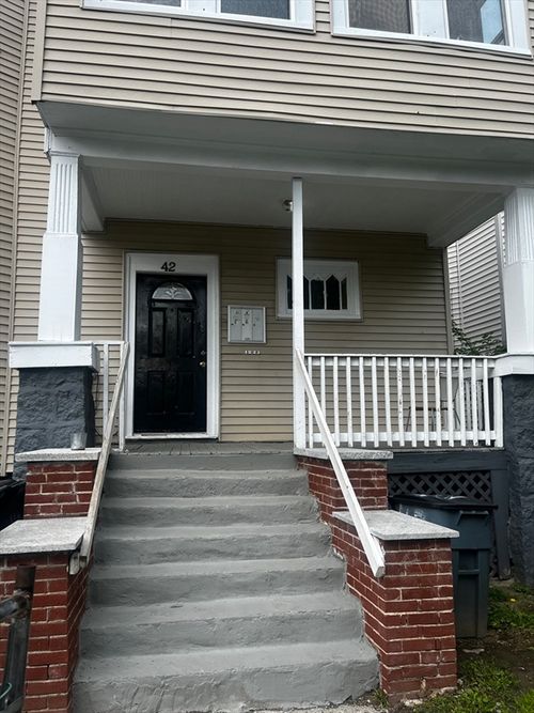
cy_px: 356
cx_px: 267
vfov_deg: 67.3
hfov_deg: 53.0
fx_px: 535
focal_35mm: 26
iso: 50
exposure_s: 1/1536
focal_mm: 5.1
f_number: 1.6
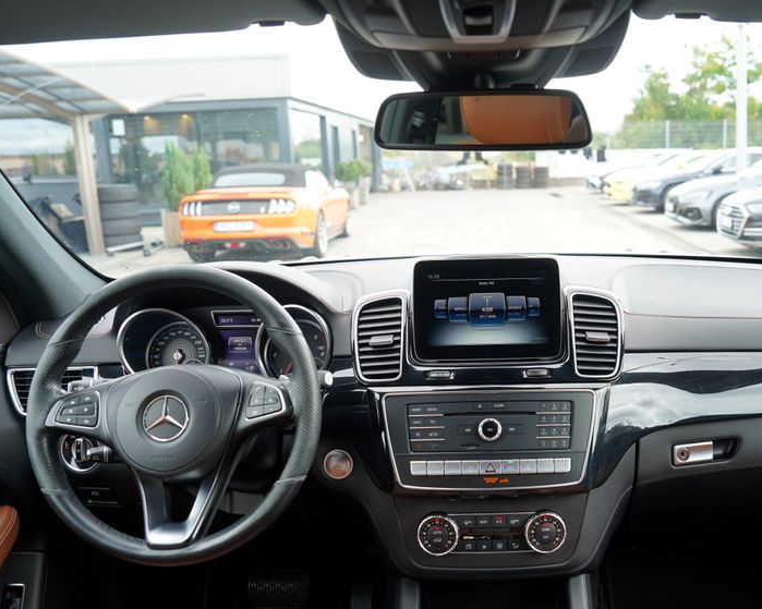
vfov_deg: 44.4
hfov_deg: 53.4
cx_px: 493
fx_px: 744
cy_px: 346
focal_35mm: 33
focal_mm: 24
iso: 125
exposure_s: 1/60
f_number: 4
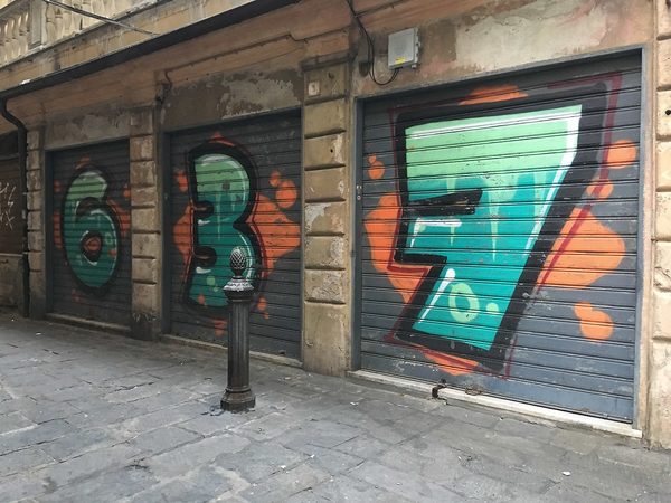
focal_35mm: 29
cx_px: 336
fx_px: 562
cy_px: 252
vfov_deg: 48.2
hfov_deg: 61.7
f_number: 2.2
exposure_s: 1/17
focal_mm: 4.15
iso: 250
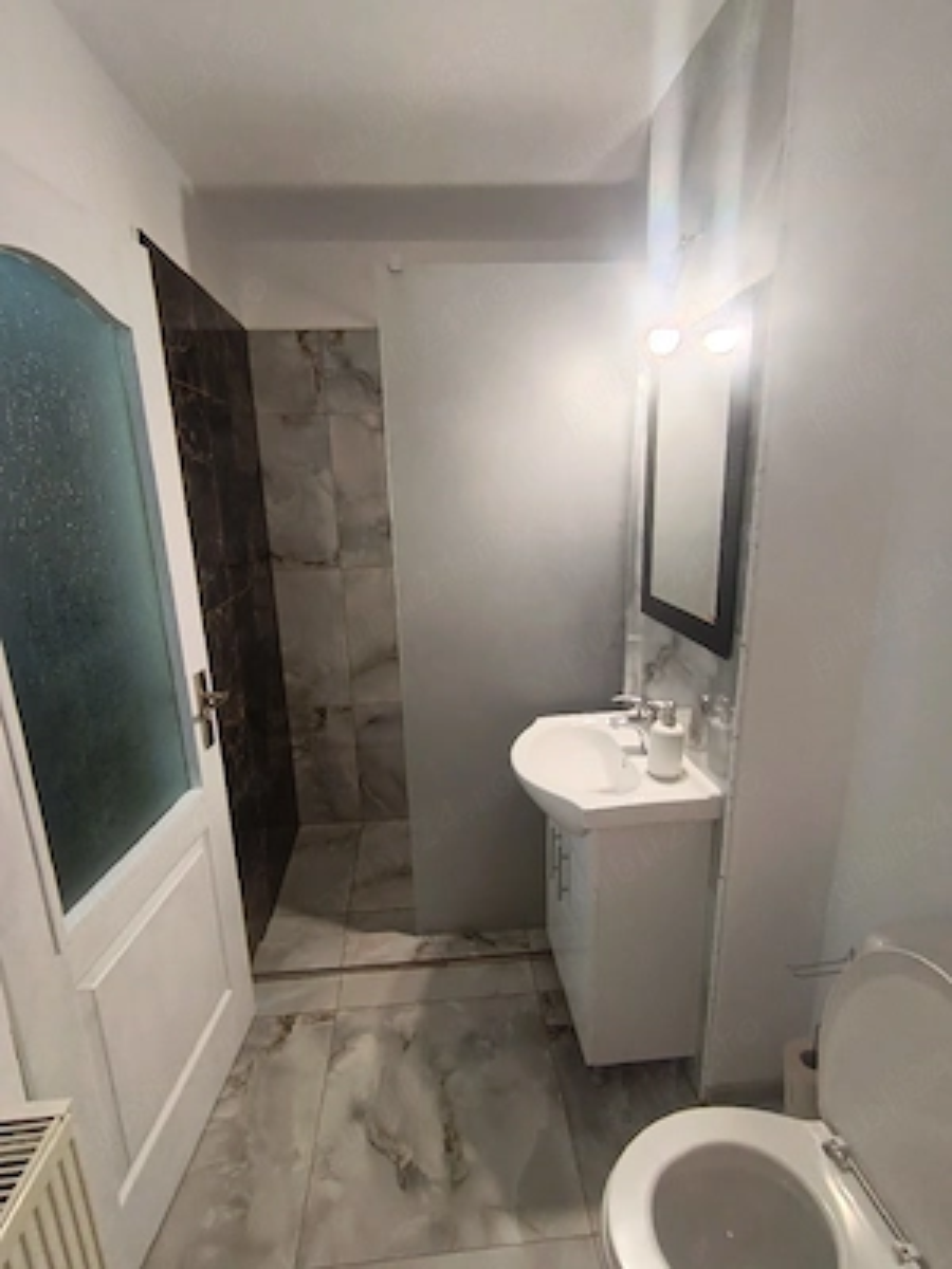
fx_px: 623
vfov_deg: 91.0
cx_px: 476
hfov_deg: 74.7
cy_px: 634
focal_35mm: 17
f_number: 2.2
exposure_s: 1/33.3
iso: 495
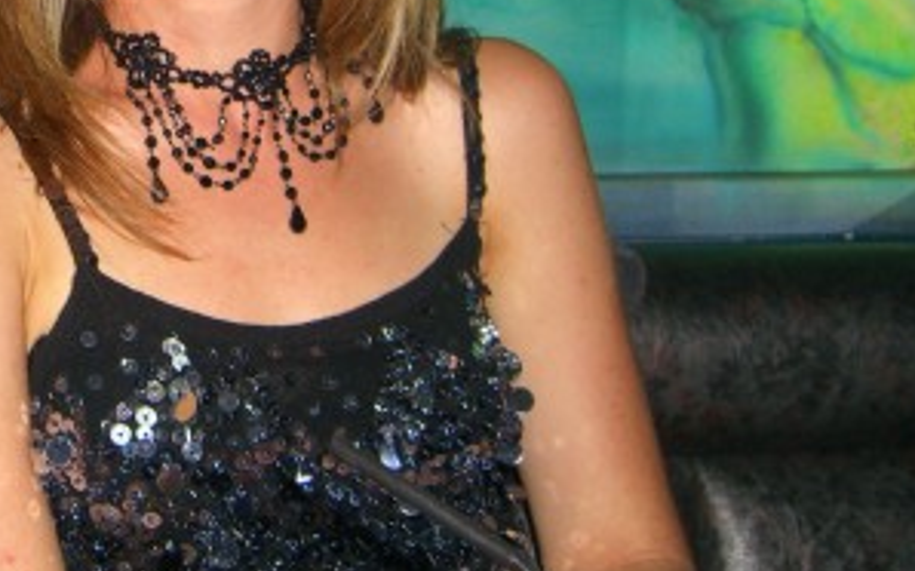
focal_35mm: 81
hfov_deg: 24.4
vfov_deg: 15.7
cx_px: 3
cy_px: -46
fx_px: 2019
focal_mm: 7.9
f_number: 2.8
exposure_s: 1/60
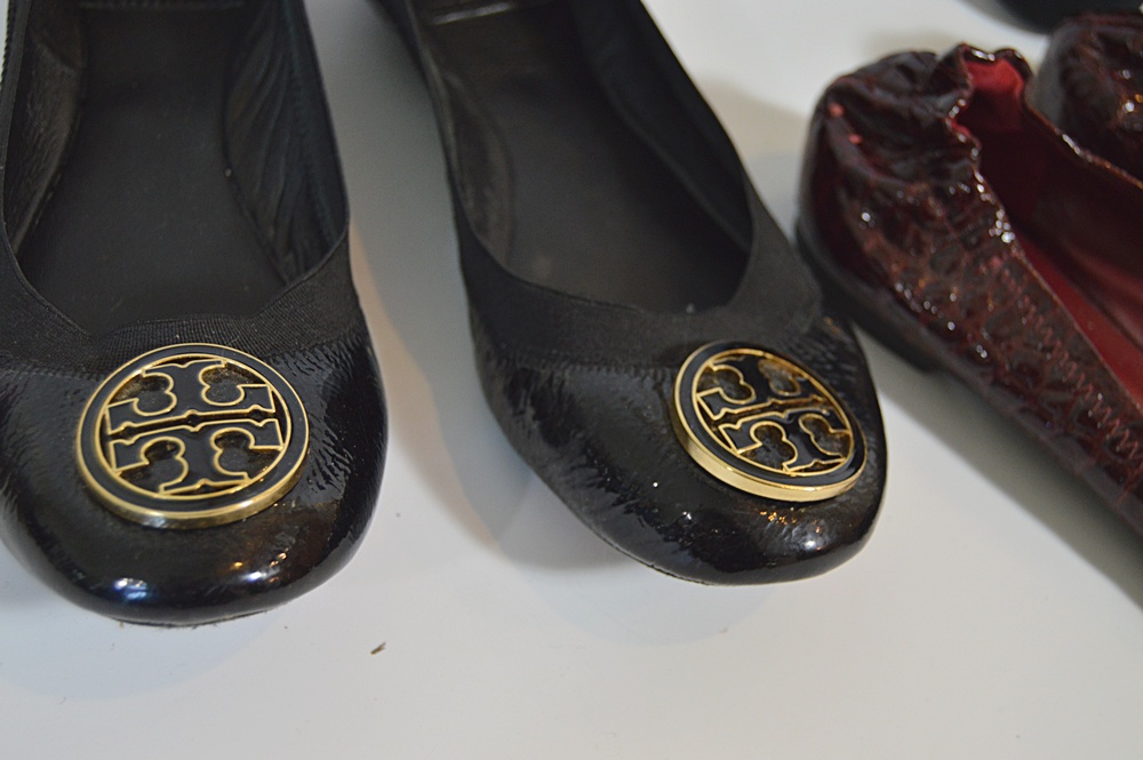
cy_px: 380
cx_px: 572
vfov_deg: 28.0
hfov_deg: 41.1
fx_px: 1523
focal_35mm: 48
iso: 720
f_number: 4.5
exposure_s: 1/60
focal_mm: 32
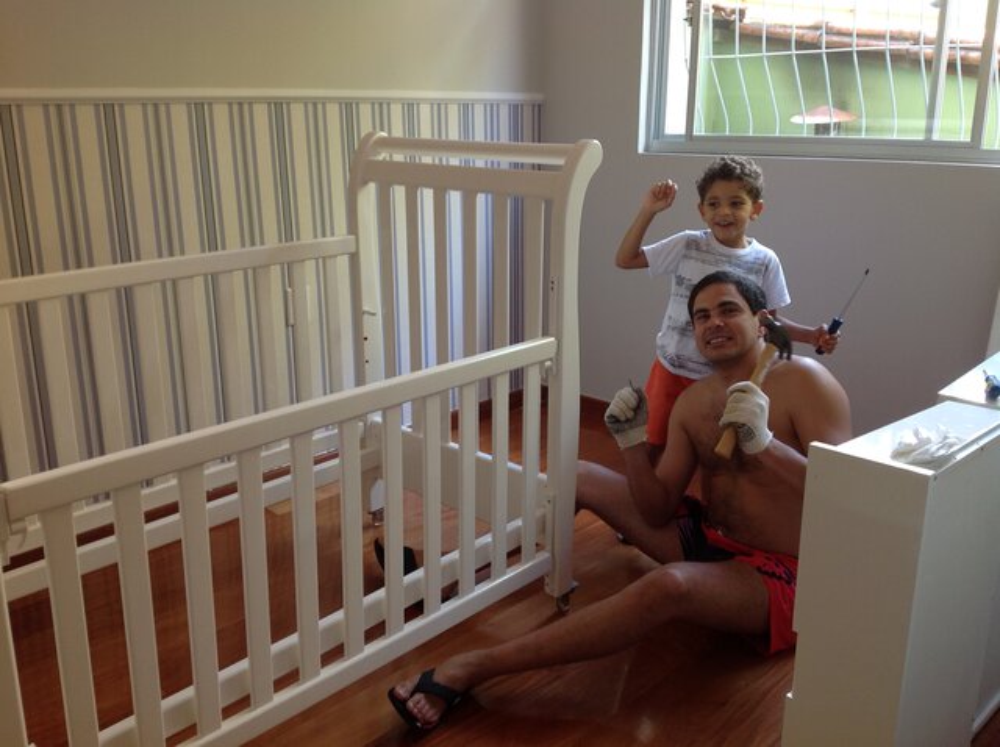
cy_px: 374
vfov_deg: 40.6
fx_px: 1010
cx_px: 500
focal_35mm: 35
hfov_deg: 52.7
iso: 64
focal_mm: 4.28
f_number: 2.4
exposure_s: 1/24
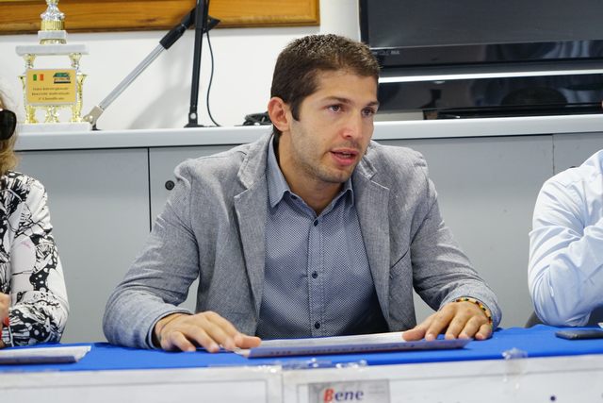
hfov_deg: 18.9
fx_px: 1809
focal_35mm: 108
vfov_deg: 12.7
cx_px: 302
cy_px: 202
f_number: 6.3
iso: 1250
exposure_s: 1/40
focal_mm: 108
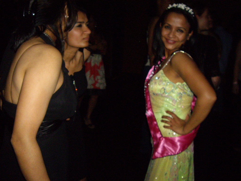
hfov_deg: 49.0
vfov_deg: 37.7
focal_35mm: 38
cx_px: 120
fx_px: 265
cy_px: 90
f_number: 2.7
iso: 400
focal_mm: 6.2
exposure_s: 1/40
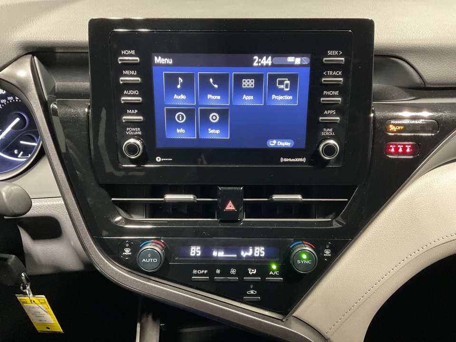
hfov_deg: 61.7
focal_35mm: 29
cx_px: 228
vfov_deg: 48.2
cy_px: 171
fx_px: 382
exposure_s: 1/25
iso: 400
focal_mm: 3
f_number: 1.8
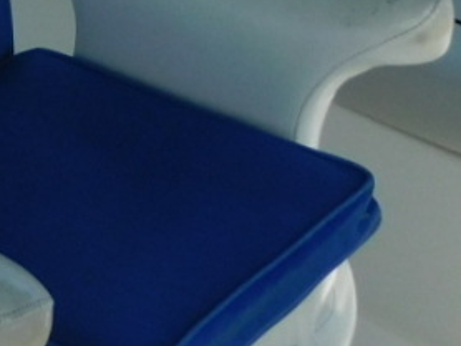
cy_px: -480
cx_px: -269
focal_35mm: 119
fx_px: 1586
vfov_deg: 10.7
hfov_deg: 15.1
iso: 125
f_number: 6
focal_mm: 4
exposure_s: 1/400
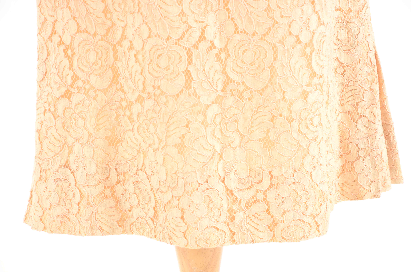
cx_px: 206
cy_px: 136
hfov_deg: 13.1
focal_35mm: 158
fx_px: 1794
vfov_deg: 8.7
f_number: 6.3
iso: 160
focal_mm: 105
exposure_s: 1/80
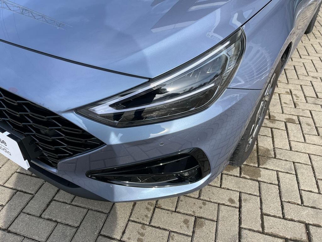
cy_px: 121
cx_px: 161
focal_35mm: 26
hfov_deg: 67.3
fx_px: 242
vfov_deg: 53.1
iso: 50
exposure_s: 1/1862
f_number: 1.6
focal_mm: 5.1
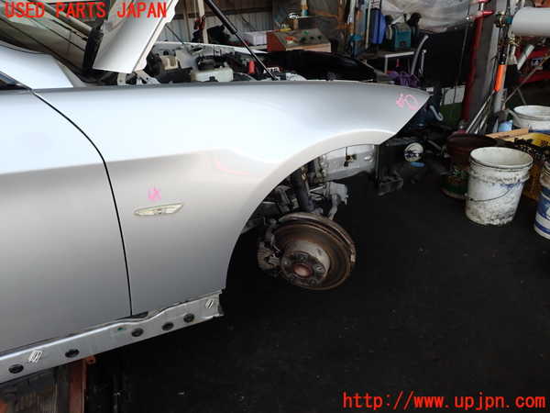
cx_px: 275
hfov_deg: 69.4
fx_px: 397
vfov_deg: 54.9
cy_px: 206
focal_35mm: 25
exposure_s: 1/160
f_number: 2.8
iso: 100
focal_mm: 4.5
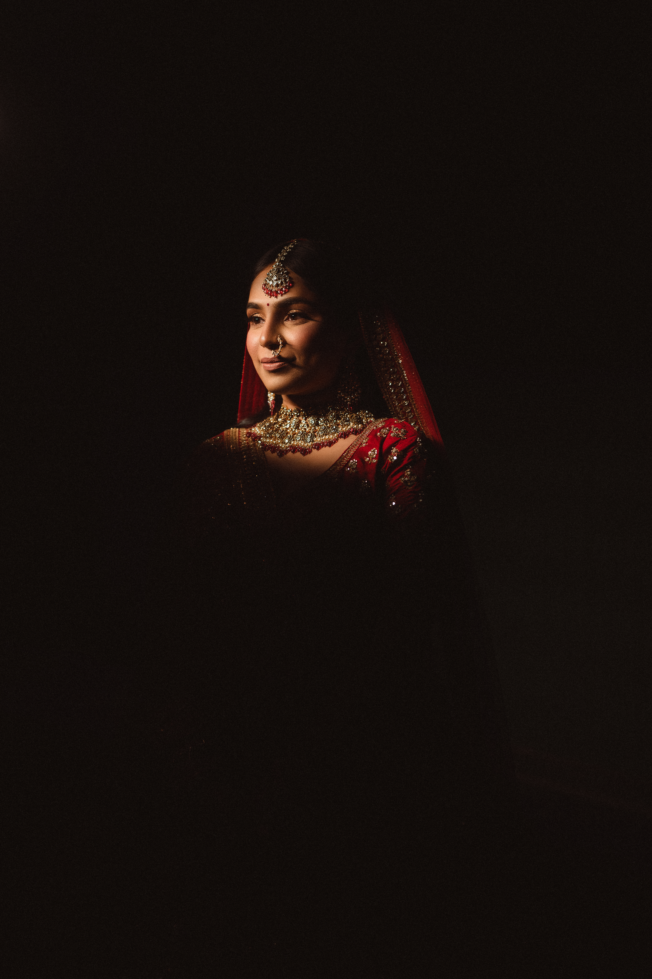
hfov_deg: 37.9
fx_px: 951
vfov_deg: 54.4
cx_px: 326
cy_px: 490
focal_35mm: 35
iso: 800
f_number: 1.6
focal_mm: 35
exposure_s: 1/250
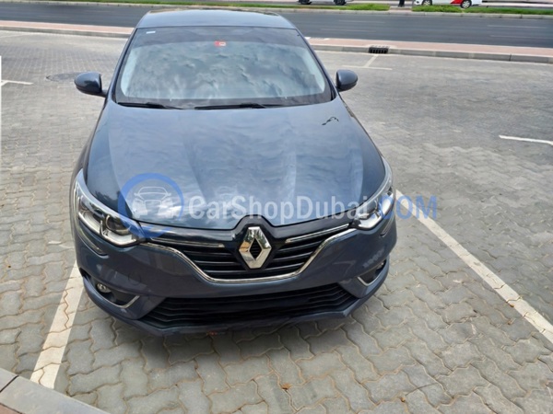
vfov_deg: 58.9
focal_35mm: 23
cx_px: 276
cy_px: 207
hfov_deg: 73.9
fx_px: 367
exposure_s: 1/556
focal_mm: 6.3
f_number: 1.7
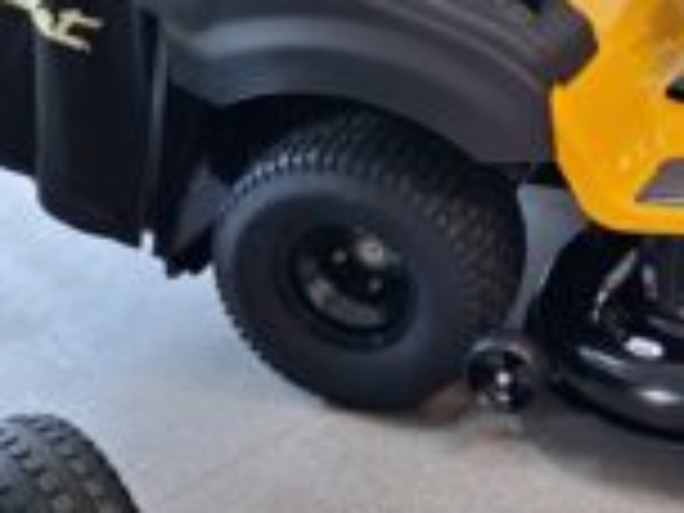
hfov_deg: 28.9
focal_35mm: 63
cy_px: 50
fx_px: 1245
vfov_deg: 22.7
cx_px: 670
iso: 50
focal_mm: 5.54
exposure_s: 1/50
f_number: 1.8
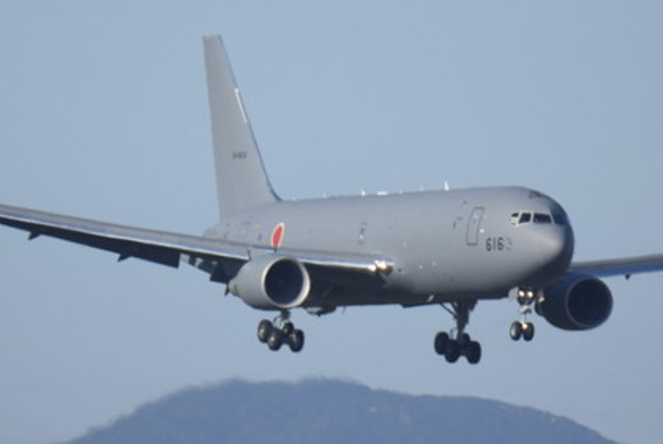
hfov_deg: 1.5
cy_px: 198
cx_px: 327
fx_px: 25293
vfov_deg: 1.0
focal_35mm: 1372
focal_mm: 600
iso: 400
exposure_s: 1/2000
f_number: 8
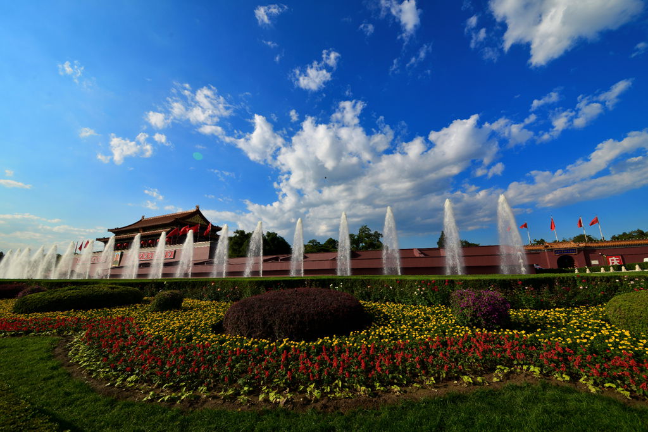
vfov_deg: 90.0
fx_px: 216
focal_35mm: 12
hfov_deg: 112.6
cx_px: 324
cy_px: 216
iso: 100
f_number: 8
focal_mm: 12
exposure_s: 1/400
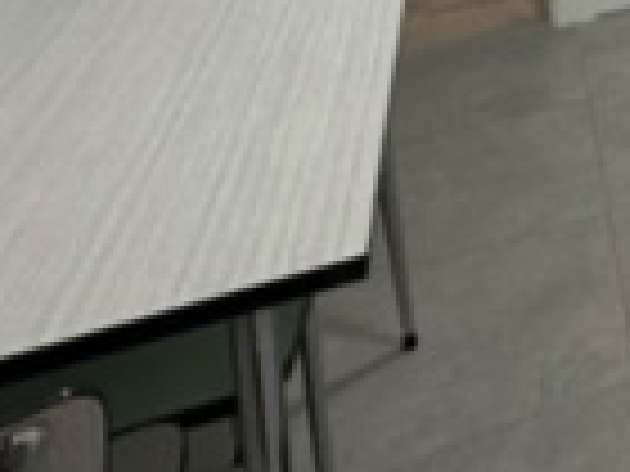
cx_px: 1102
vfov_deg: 16.9
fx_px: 1092
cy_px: -512
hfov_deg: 21.9
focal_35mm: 60
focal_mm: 2.22
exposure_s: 1/100
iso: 100
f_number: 2.2
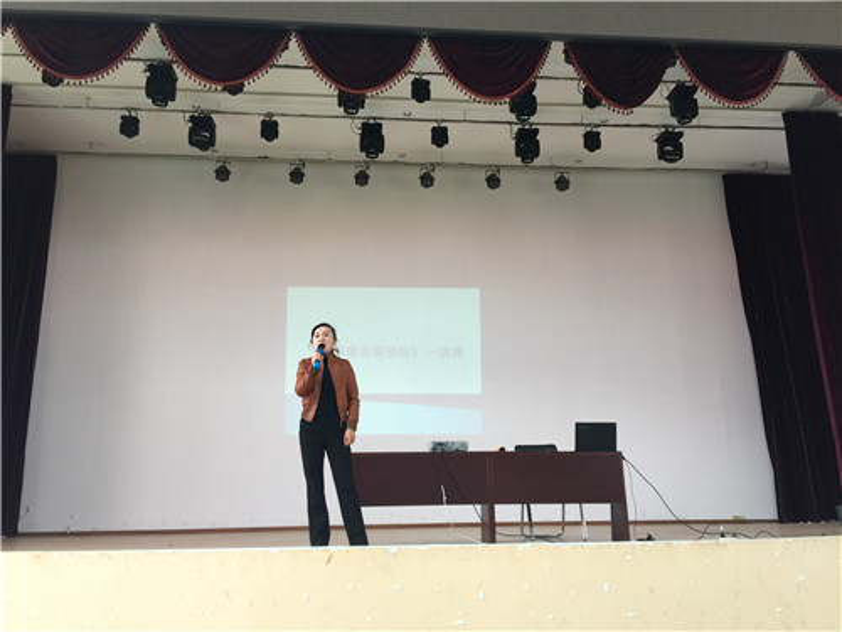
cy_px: 316
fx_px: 705
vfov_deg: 48.2
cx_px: 421
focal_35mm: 29
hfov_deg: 61.7
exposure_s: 1/33
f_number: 2.2
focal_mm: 4.15
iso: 32
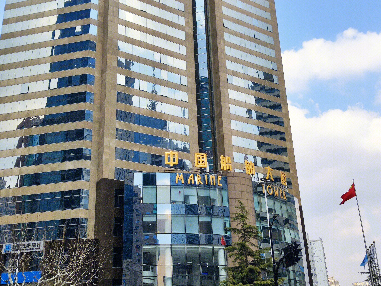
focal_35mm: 40
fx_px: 440
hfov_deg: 46.8
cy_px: 143
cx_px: 190
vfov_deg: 36.0
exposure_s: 1/1593
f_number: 1.75
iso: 112
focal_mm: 4.75
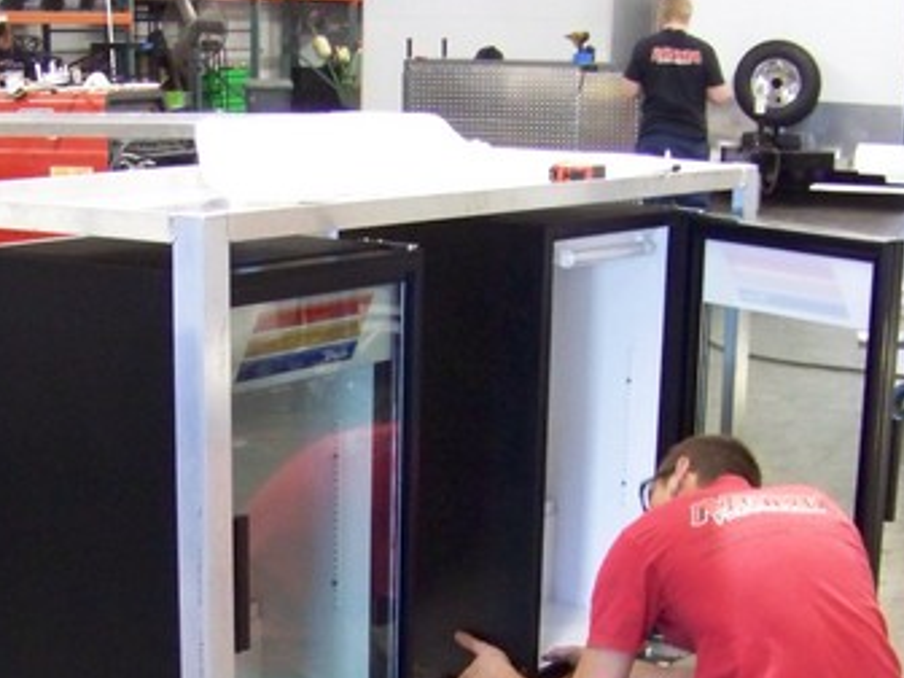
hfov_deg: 26.0
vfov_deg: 19.3
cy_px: 609
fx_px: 1959
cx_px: 436
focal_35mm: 75
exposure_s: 1/20
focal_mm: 5.85
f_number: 2.8
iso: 400
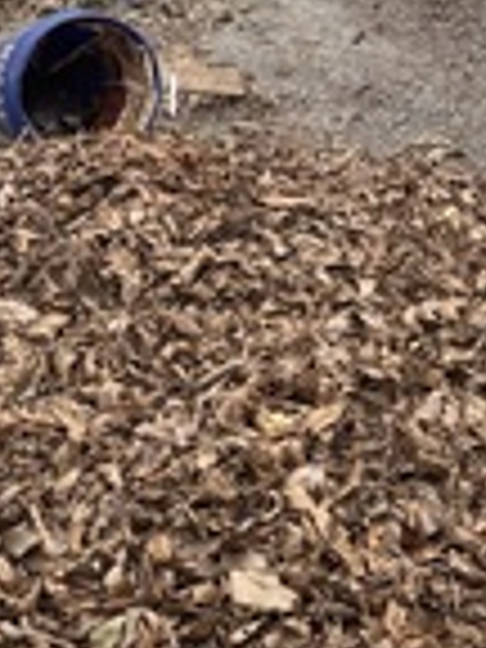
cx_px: 369
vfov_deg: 17.6
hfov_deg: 13.8
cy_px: -108
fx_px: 2003
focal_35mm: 107
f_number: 1.78
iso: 80
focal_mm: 6.76
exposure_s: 1/645
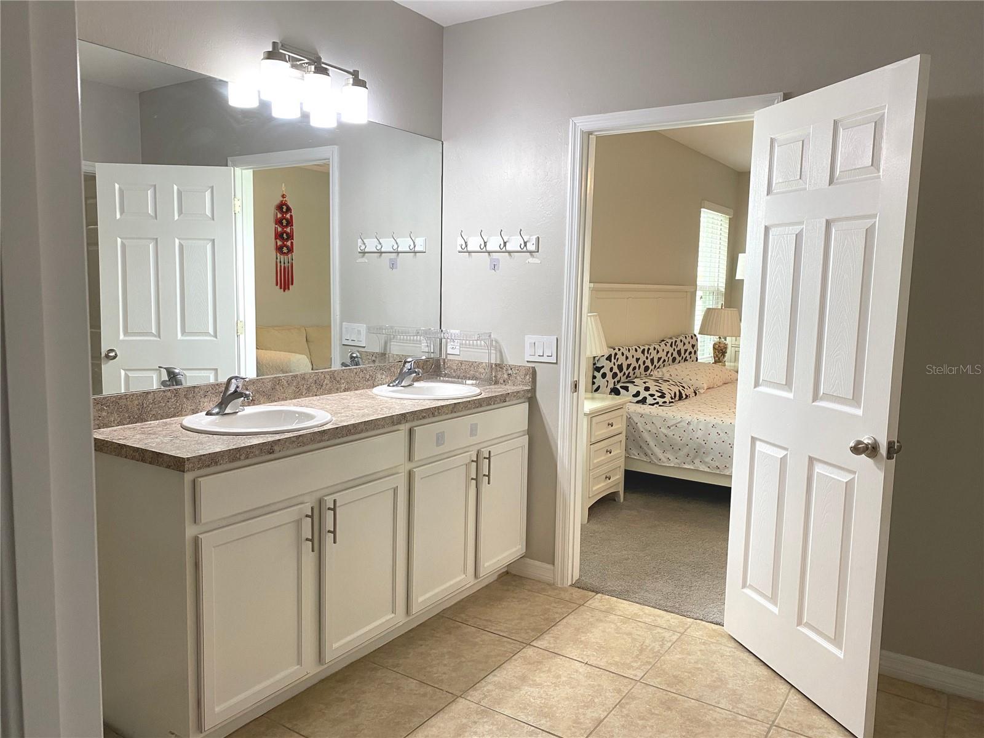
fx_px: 739
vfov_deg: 53.1
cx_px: 492
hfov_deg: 67.3
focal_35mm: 26
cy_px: 369
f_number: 1.8
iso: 100
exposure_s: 1/60
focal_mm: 4.25
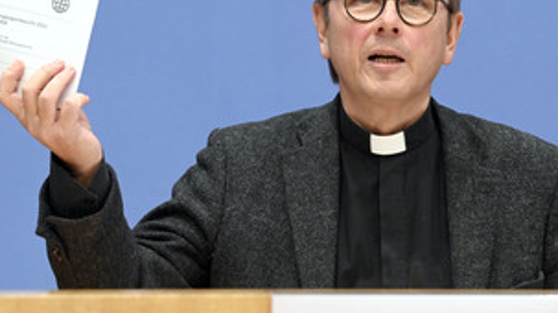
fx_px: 2307
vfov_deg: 7.8
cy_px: 114
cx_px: 371
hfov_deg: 13.8
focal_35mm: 156
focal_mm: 100
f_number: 5
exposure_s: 1/640
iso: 5000
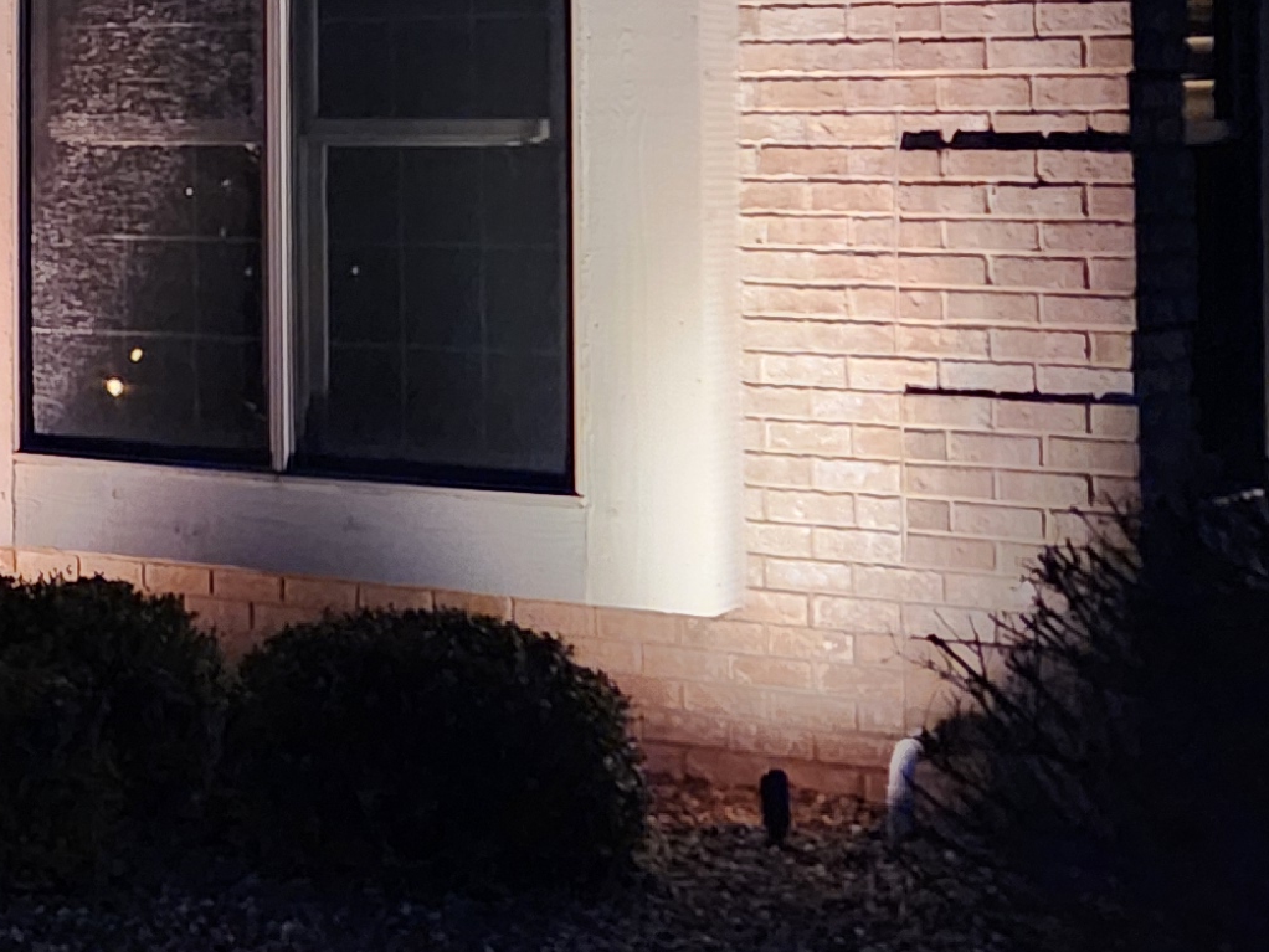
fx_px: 3300
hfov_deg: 19.0
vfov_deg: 16.1
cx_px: -653
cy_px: 2
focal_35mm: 90
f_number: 1.8
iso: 1250
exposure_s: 1/24
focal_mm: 5.4
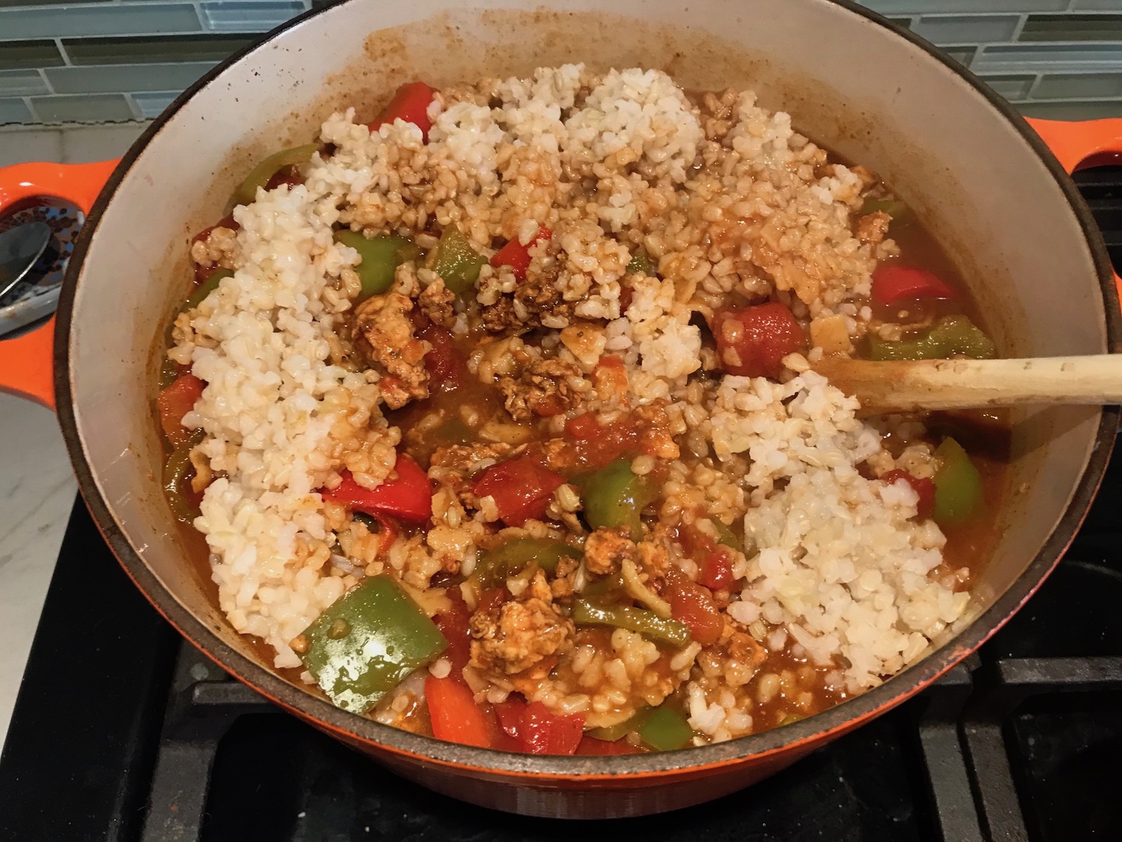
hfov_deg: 63.4
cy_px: 421
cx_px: 561
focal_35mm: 28
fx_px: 908
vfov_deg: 49.7
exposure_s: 1/20
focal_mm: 3.99
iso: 40
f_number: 1.8
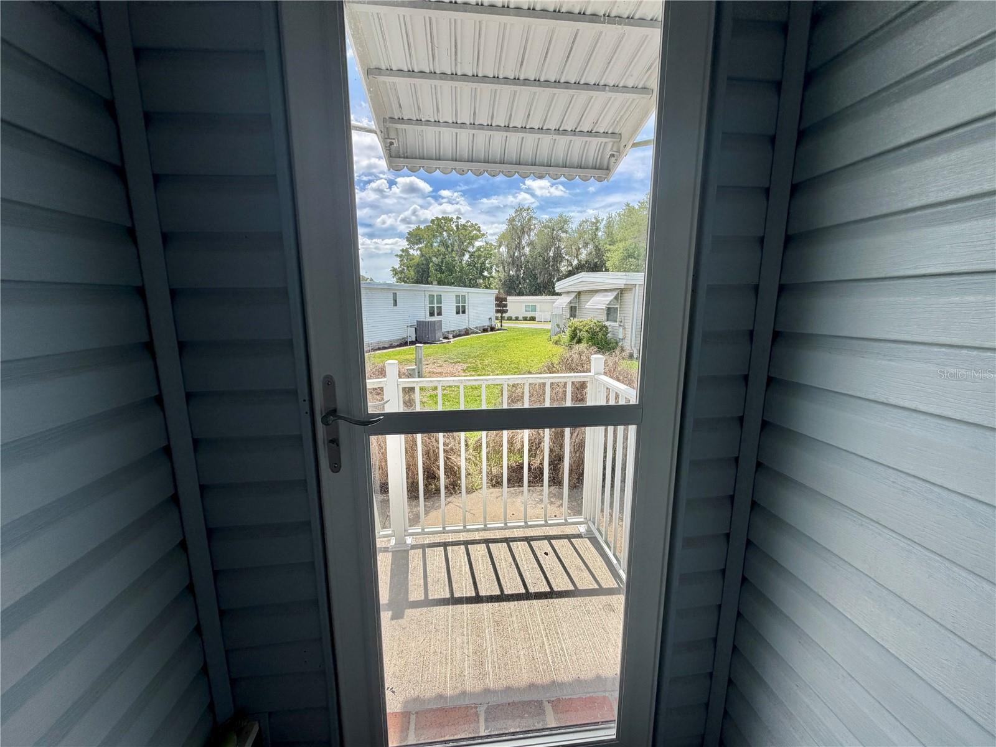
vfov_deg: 85.7
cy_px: 374
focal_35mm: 14
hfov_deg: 102.1
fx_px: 403
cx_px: 498
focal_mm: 2.22
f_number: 2.2
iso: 40
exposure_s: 1/770
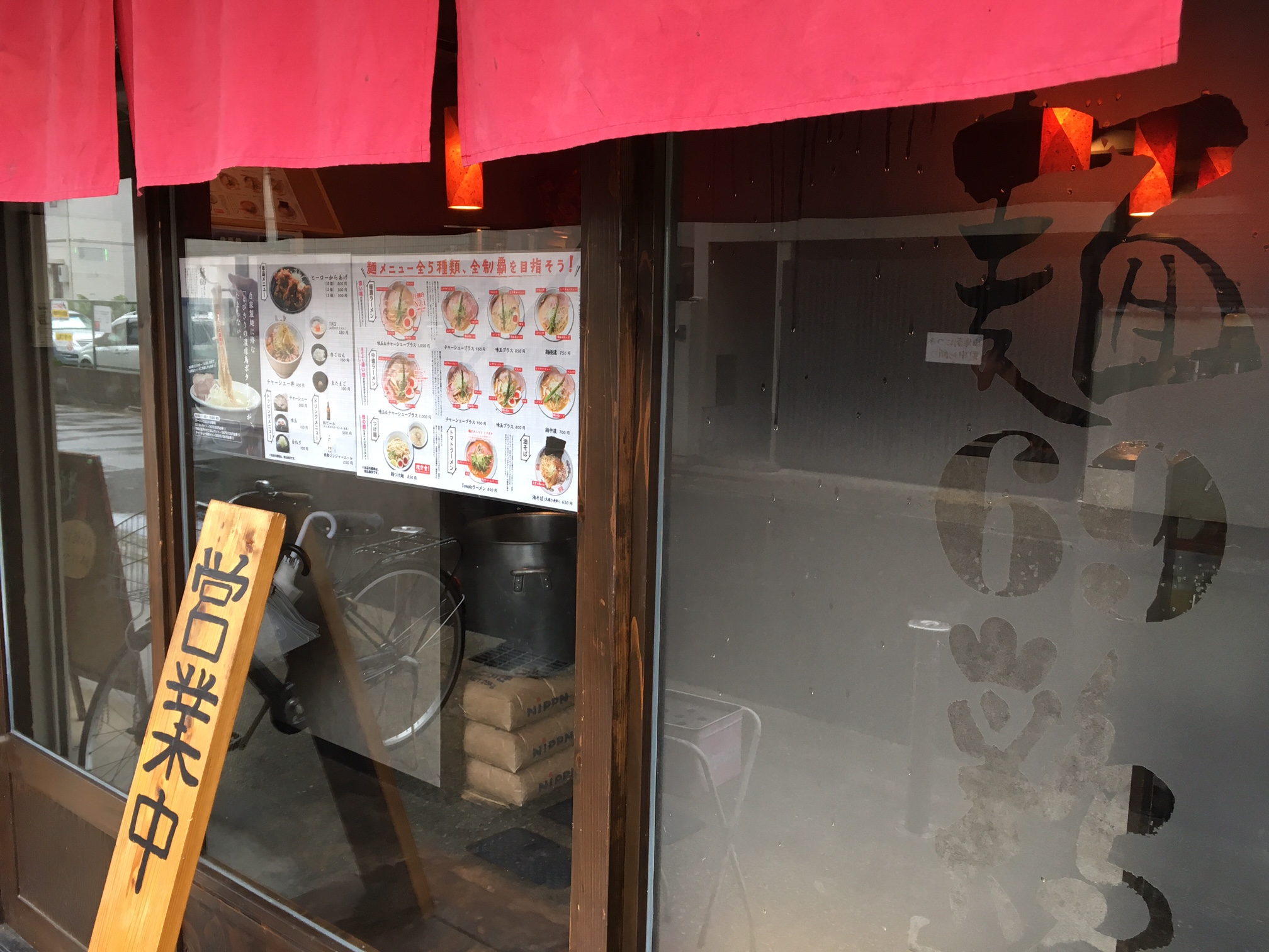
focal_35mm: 29
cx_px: 634
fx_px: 1063
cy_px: 476
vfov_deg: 48.2
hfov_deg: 61.7
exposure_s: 1/30
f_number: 2.2
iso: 25
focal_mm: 4.15
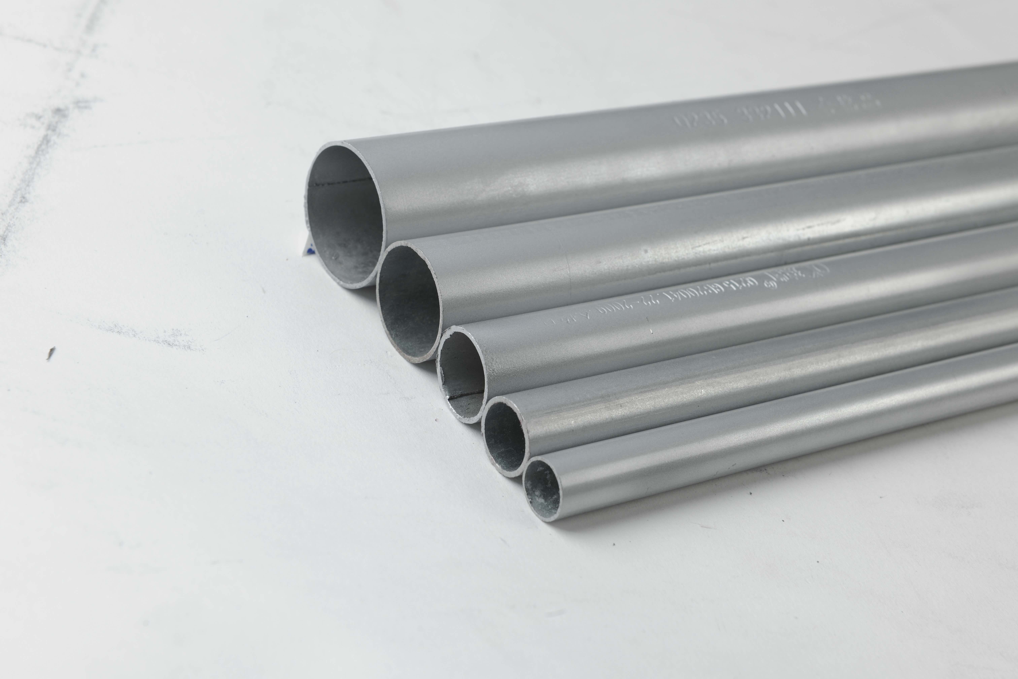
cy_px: 340
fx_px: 1979
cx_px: 509
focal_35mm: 70
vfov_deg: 19.5
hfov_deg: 28.8
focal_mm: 70
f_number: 11
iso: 100
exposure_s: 1/125
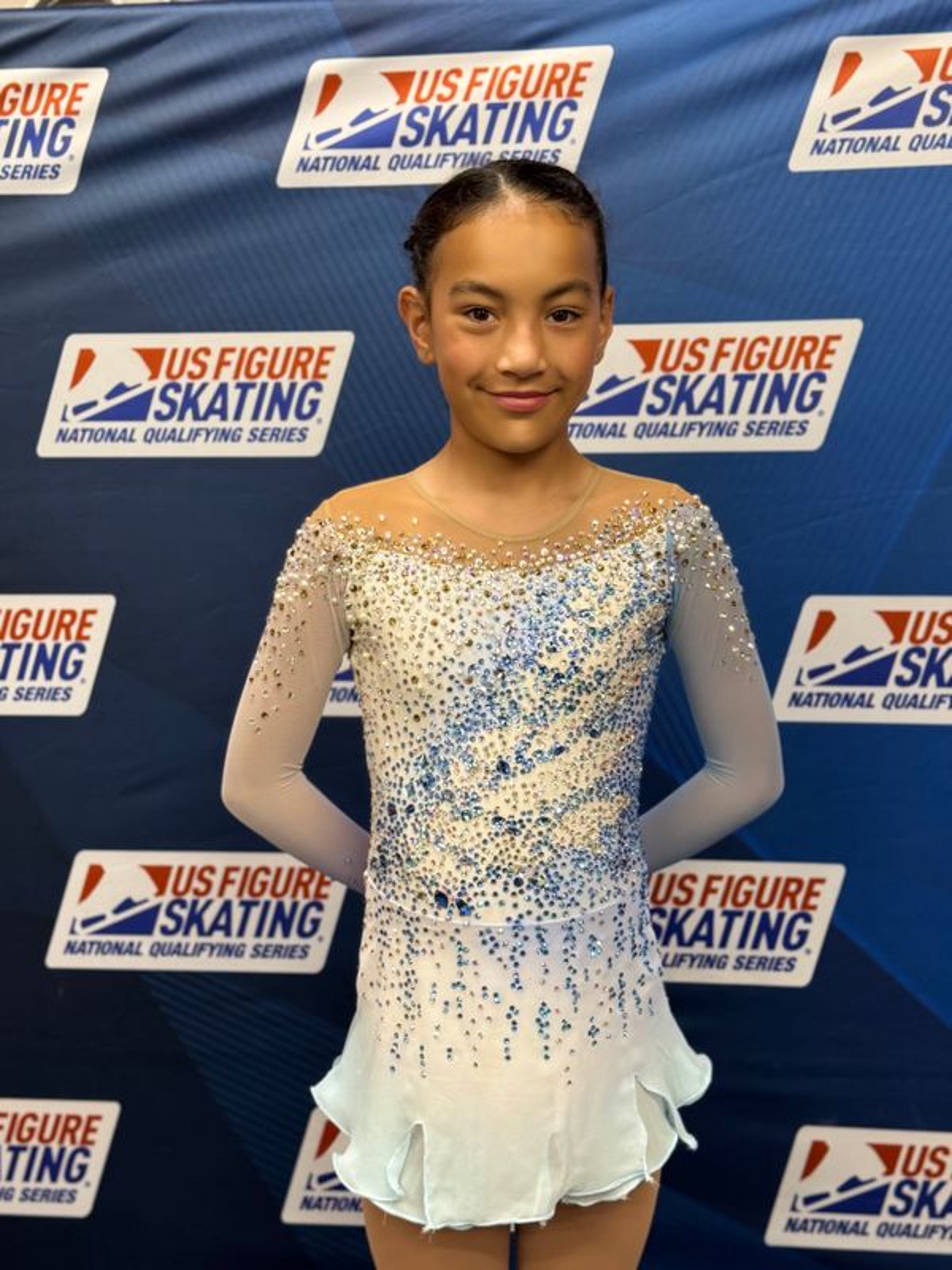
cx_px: 476
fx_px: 1760
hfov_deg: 30.3
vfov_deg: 39.7
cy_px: 635
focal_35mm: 48
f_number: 1.78
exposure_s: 1/60
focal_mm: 6.76
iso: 64
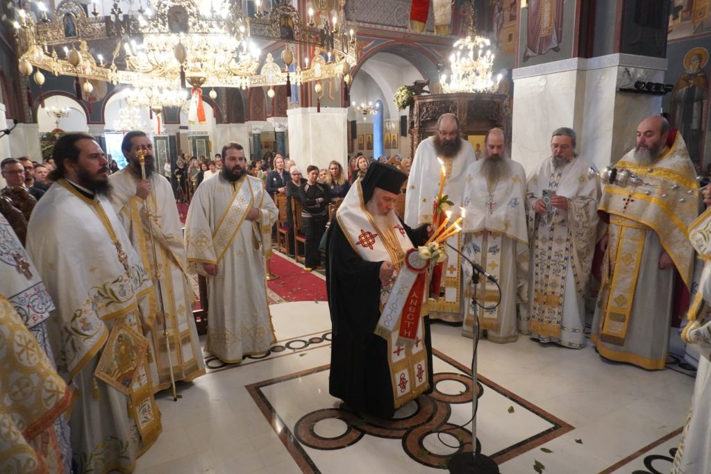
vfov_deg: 53.1
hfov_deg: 73.7
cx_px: 356
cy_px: 237
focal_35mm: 24
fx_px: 474
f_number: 4
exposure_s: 1/160
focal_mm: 16
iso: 4000
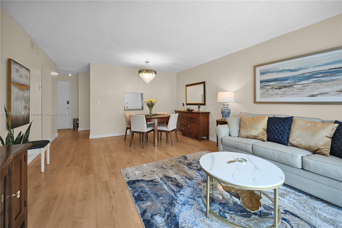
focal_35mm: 14
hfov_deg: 104.2
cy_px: 114
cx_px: 171
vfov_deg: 81.3
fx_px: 133
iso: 100
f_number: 4
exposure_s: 1/30
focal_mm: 14
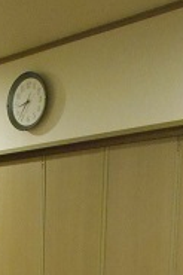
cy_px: 378
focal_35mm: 90
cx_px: -42
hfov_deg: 14.6
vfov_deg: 20.3
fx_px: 687
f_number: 3.6
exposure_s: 1/6
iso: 800
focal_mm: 5.5
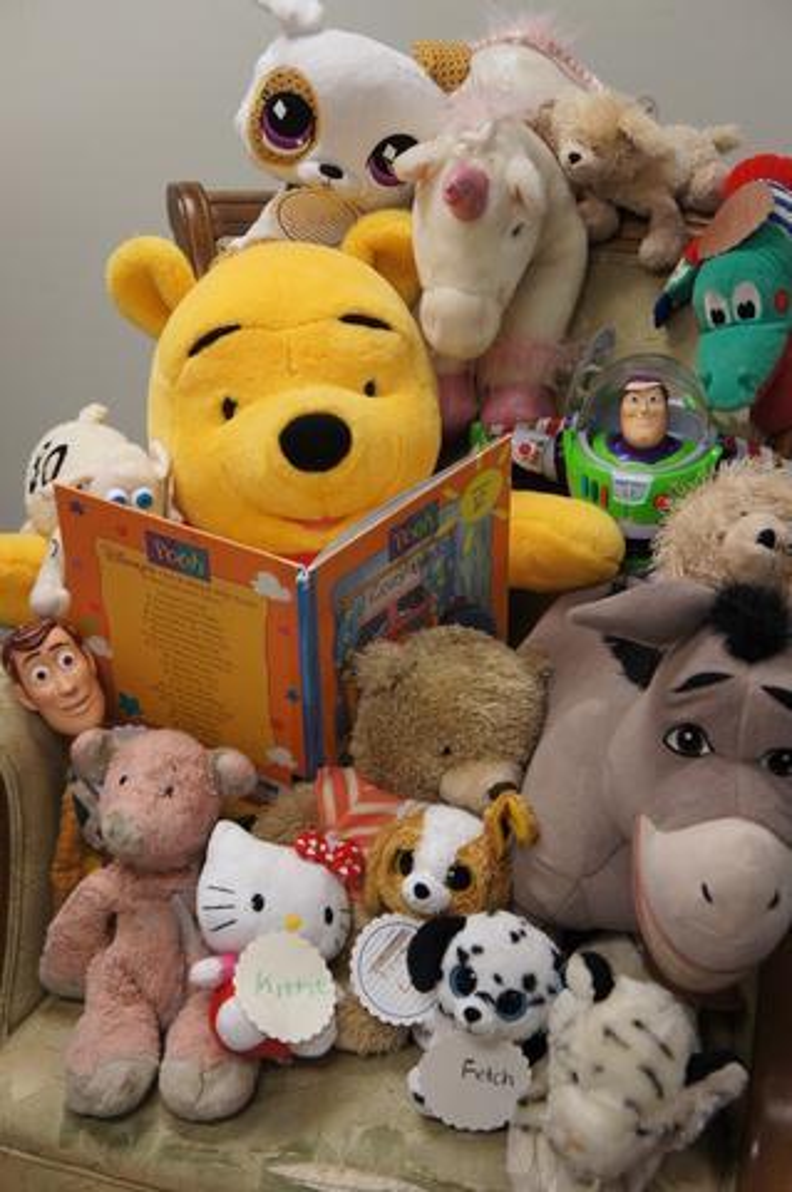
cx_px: 396
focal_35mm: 66
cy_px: 596
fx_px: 2183
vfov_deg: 30.5
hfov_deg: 20.6
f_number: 5
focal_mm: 44
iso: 500
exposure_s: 1/80
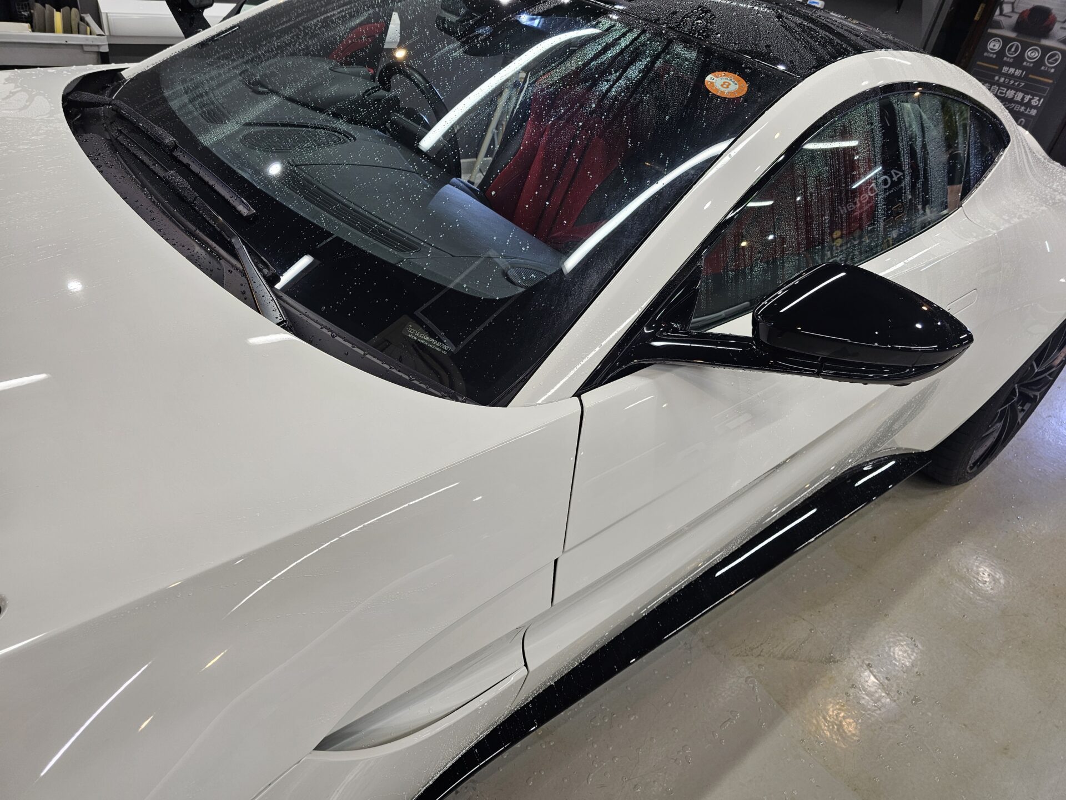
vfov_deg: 58.9
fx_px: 708
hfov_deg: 73.9
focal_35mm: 23
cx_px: 533
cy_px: 400
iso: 64
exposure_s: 1/100
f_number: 1.7
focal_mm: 6.3
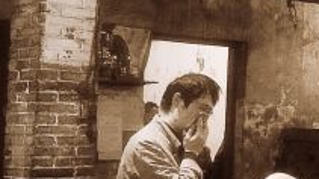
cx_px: 441
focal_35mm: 105
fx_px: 887
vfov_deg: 11.5
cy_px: 74
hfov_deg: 18.6
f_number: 2.2
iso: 100
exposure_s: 1/10
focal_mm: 4.15
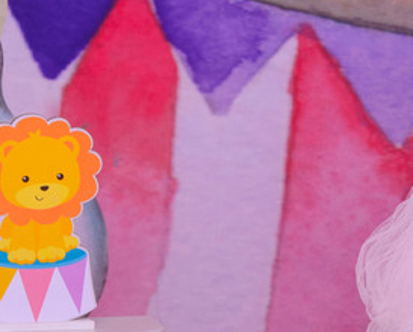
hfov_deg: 7.9
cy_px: 43
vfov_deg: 6.5
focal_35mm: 239
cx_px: 687
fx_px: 2924
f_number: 8
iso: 320
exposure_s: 1/160
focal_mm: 58
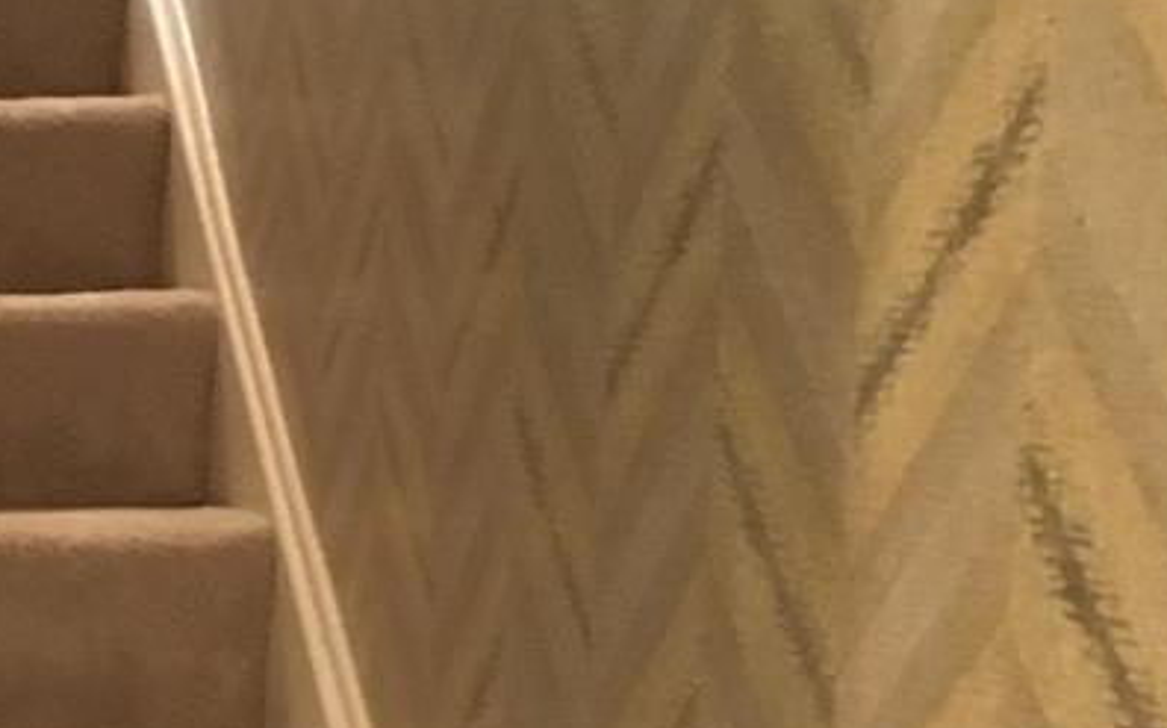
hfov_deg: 22.2
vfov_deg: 15.0
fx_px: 2702
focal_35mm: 85
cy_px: 769
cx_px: -301
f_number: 2.4
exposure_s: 1/15
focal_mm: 3.3
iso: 500
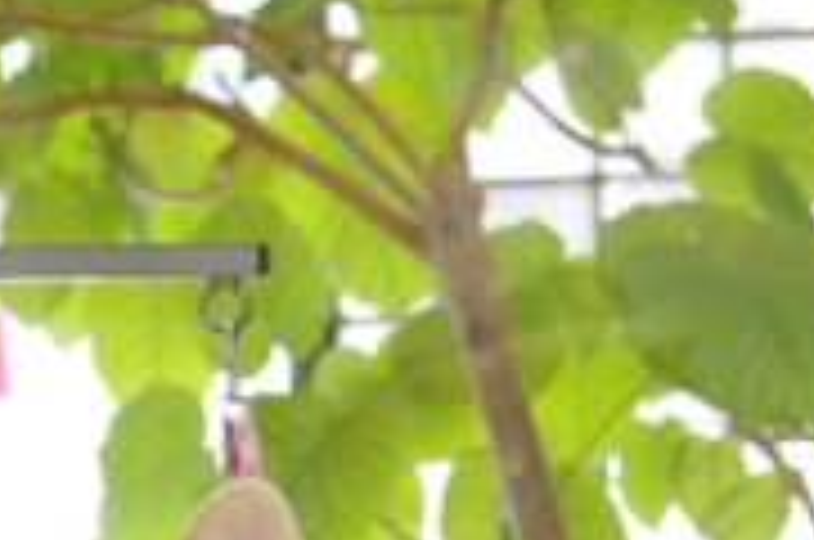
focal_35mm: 93
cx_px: 328
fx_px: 2099
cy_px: 873
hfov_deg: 21.9
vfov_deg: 13.6
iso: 1250
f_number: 4.5
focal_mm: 28
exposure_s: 1/160
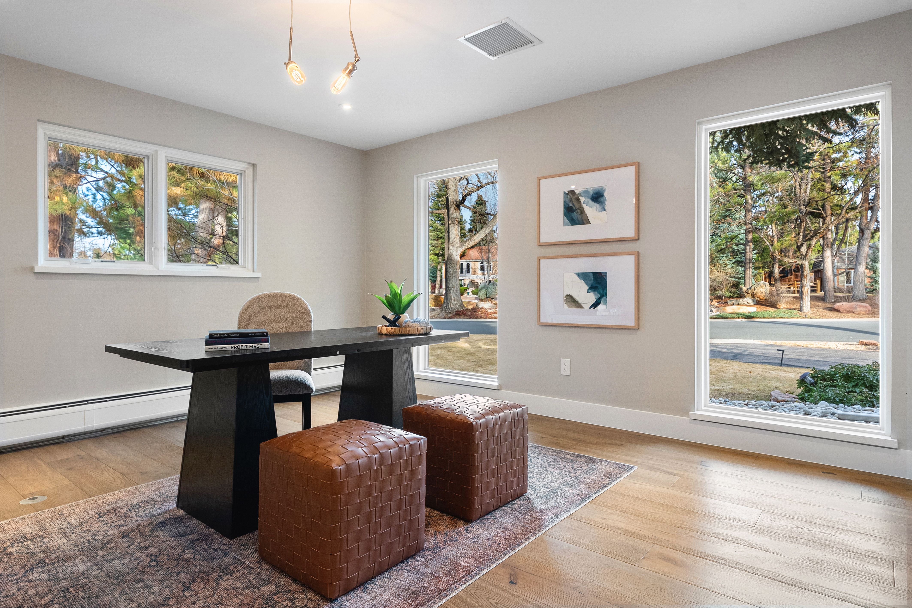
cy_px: 304
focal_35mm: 20
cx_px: 456
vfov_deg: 61.9
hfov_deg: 84.0
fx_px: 507
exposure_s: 1/15
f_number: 8
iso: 800
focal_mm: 20
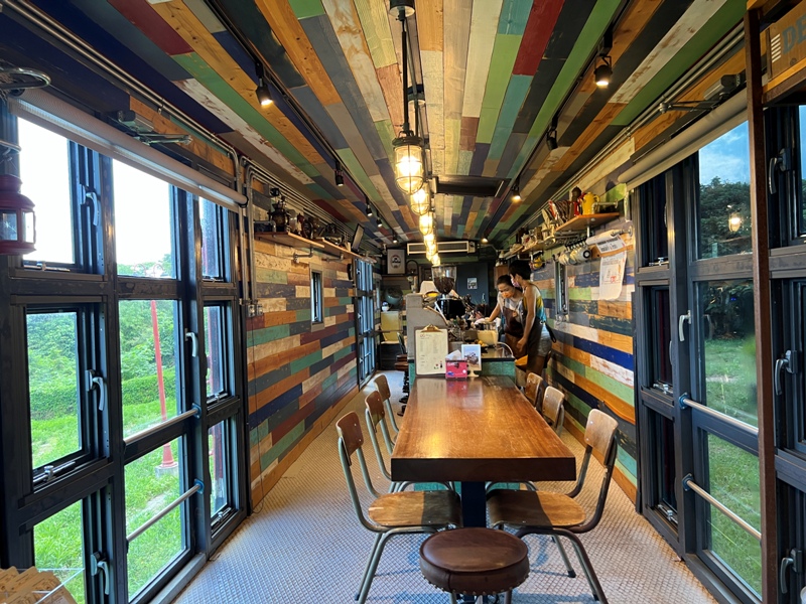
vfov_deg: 53.1
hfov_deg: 67.3
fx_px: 605
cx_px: 403
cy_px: 302
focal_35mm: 26
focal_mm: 5.7
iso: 80
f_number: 1.5
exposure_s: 1/60
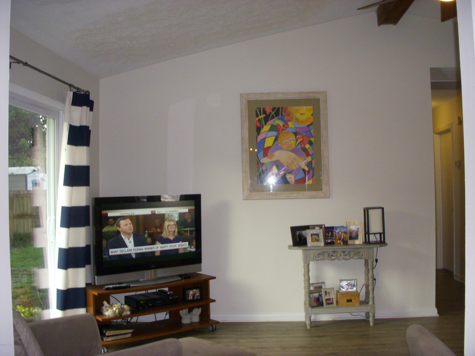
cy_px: 178
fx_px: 521
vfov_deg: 37.7
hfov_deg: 49.0
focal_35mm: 38
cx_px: 238
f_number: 3.3
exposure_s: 1/80
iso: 250
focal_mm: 6.3
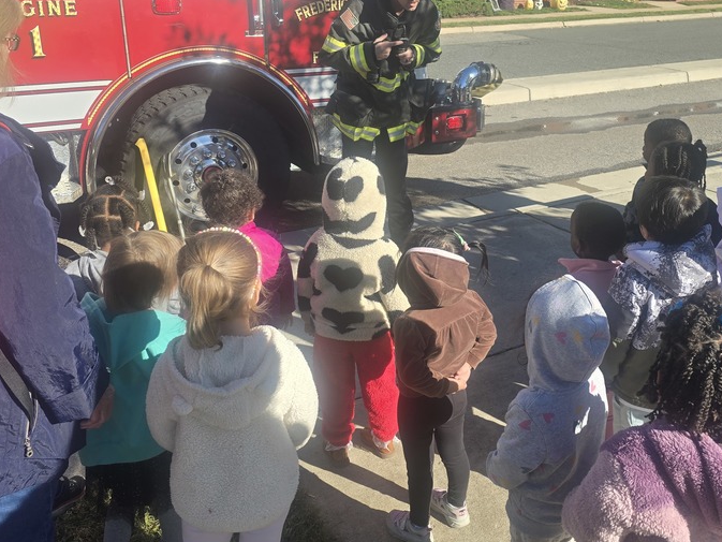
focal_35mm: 35
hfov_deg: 52.3
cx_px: 425
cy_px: 200
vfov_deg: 40.4
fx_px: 730
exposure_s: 1/619
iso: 12
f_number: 1.7
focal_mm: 6.3
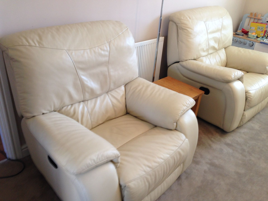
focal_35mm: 33
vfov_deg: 42.9
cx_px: 134
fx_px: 255
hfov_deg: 55.4
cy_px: 100
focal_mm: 4.12
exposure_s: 1/20
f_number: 2.4
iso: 80
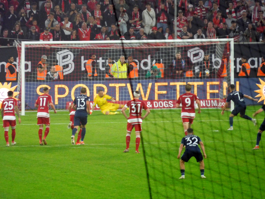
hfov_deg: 4.0
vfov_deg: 3.0
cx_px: 132
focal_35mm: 500
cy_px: 100
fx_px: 3828
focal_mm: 90
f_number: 6.5
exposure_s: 1/60
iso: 560
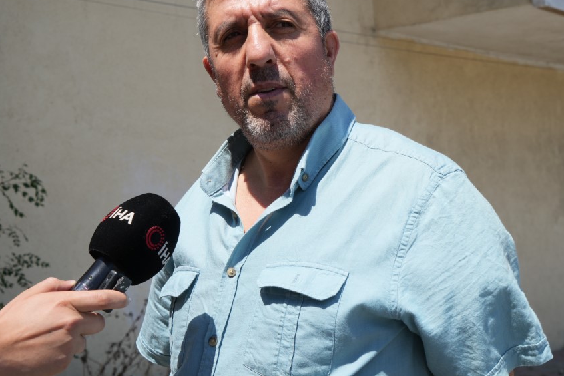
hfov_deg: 36.8
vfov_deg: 25.0
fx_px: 846
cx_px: 332
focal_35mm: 54
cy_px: 146
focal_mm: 44
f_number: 8
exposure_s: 1/320
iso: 100
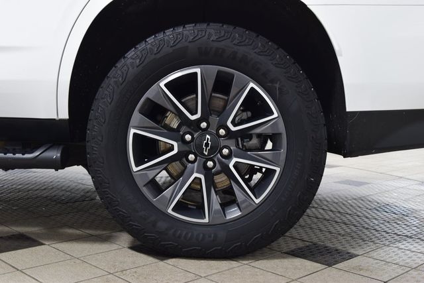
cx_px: 212
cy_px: 142
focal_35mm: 46
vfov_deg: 29.0
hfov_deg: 42.3
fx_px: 548
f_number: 6.3
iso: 900
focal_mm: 31
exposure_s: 1/15
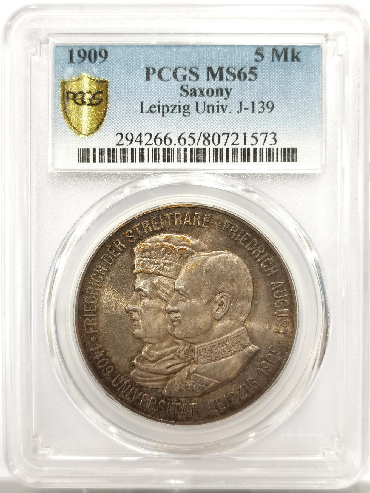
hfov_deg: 27.0
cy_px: 246
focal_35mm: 54
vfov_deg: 35.5
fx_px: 770
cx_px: 185
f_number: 16
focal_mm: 5.56
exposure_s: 1/100
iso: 200
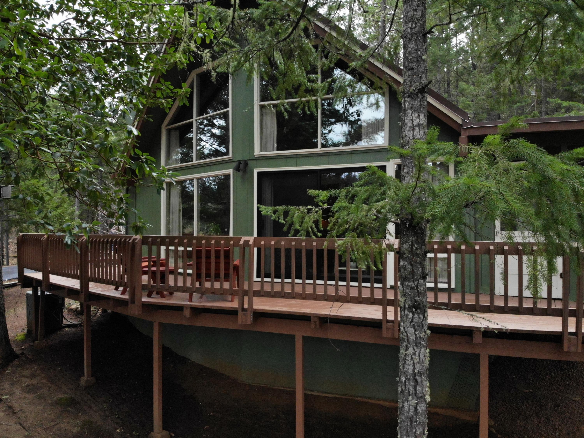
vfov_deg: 56.8
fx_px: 405
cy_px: 219
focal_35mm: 24
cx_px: 292
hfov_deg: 71.6
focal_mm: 4.5
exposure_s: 1/500
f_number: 2.8
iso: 800
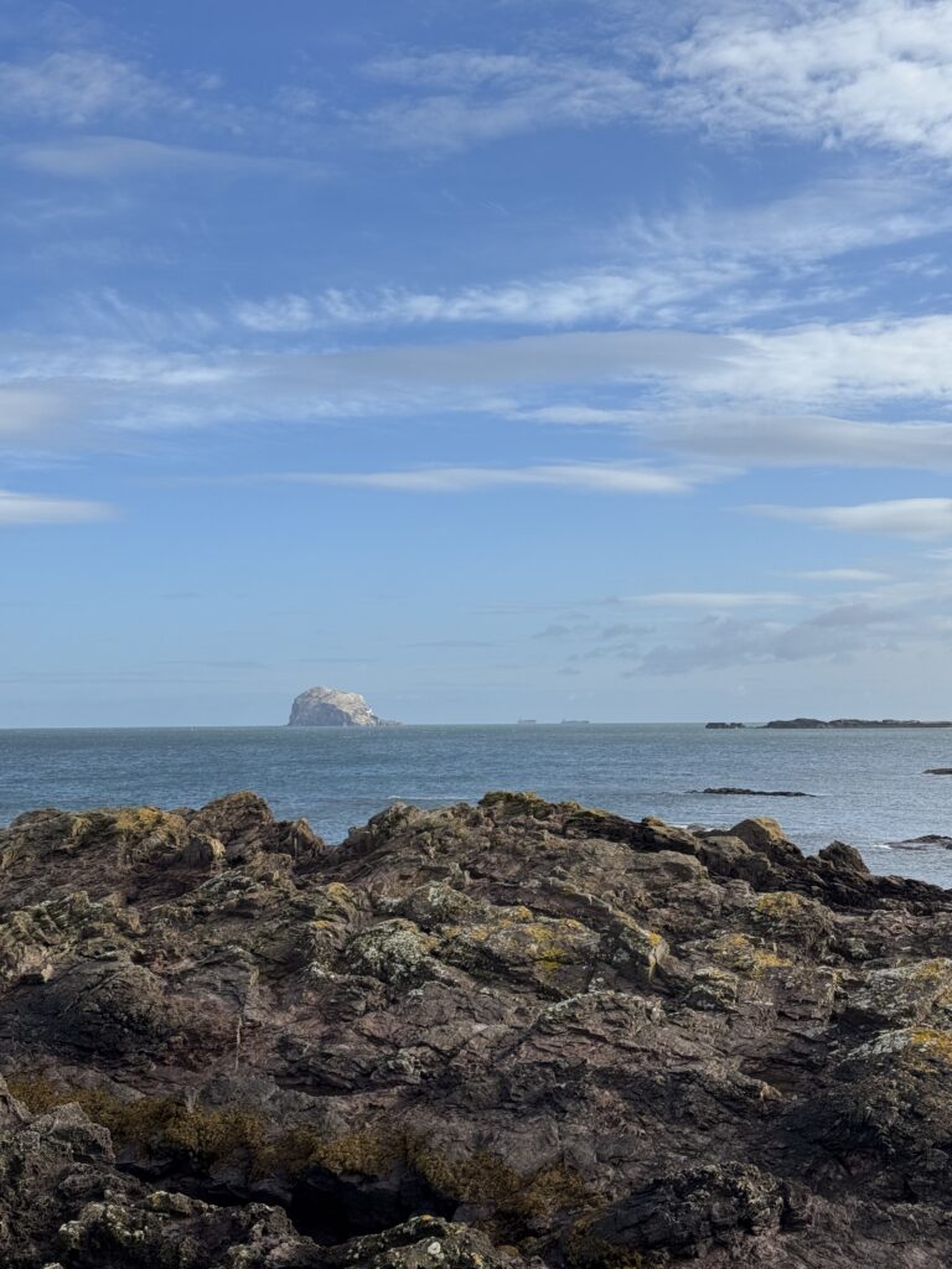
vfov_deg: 39.7
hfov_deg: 30.3
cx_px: 476
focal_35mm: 48
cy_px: 634
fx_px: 1760
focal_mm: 6.76
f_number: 1.78
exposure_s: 1/6410
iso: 64
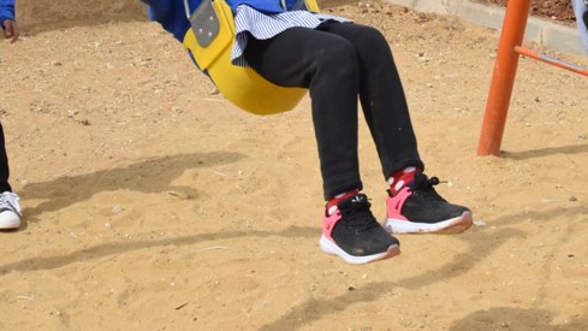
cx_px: 363
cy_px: -78
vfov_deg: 11.7
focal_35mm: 101
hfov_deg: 21.1
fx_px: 1575
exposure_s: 1/1600
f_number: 20
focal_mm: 46
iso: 5000
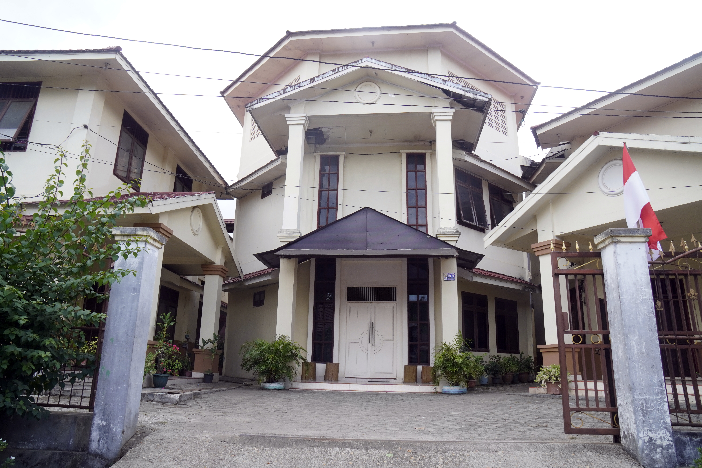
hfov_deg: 73.7
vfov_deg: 53.1
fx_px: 468
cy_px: 234
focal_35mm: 24
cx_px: 351
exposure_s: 1/160
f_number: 7.1
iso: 320
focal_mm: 16
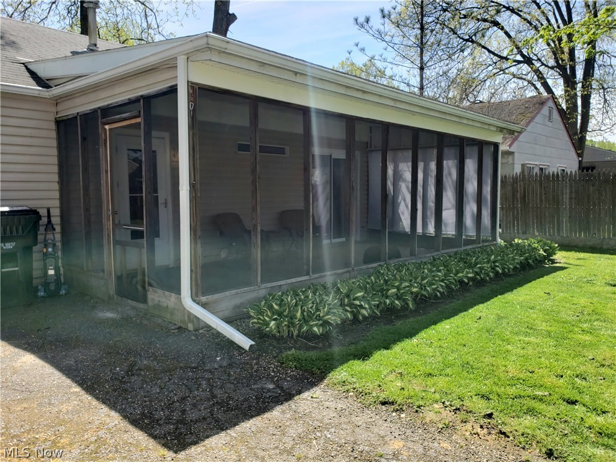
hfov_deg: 67.3
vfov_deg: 53.1
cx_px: 308
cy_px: 231
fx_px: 463
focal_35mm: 26
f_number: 2.4
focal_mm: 4.3
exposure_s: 1/838
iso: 50
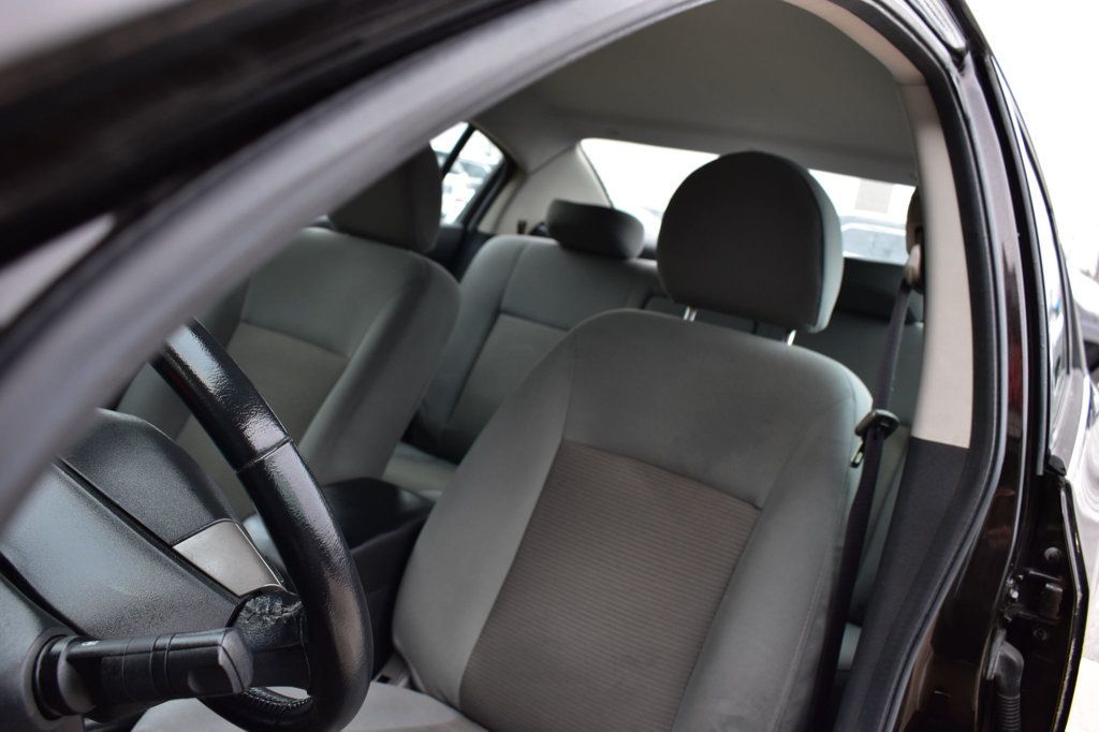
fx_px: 915
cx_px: 550
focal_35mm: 30
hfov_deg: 61.9
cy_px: 366
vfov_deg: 43.6
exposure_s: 1/20
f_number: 6.3
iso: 400
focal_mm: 20
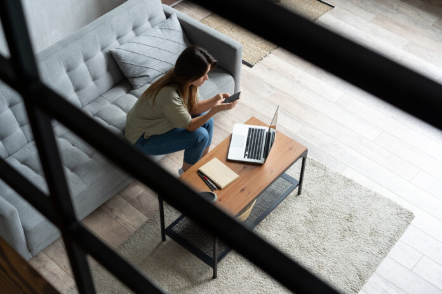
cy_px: 147
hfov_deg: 36.2
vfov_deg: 24.6
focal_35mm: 55
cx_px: 221
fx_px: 675
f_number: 5
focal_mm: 55
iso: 80
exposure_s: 1/50
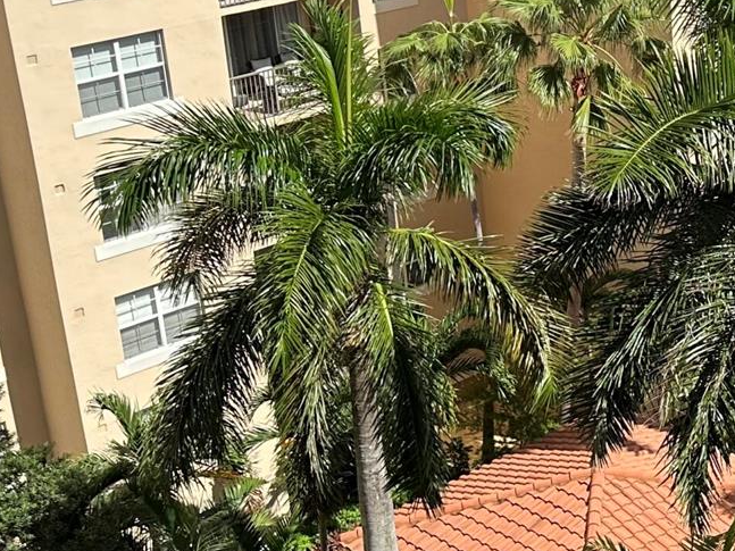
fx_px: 1613
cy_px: 204
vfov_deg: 19.3
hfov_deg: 22.3
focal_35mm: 76
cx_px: 1013
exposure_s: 1/3356
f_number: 1.78
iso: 80
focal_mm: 6.86
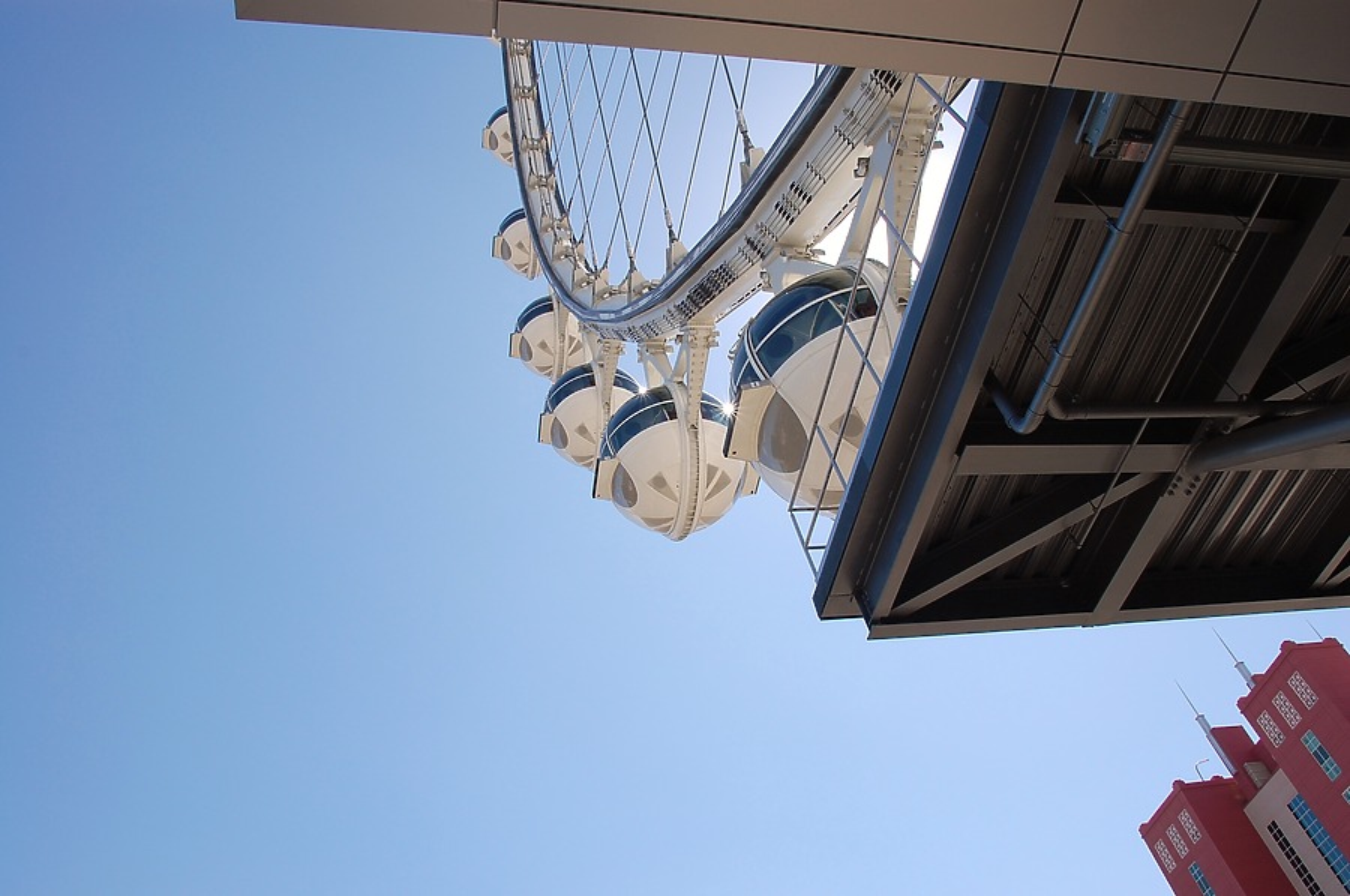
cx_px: 675
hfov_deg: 67.5
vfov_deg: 47.8
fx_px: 1011
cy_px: 448
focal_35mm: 27
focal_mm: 18
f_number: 10
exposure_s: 1/250
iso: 200
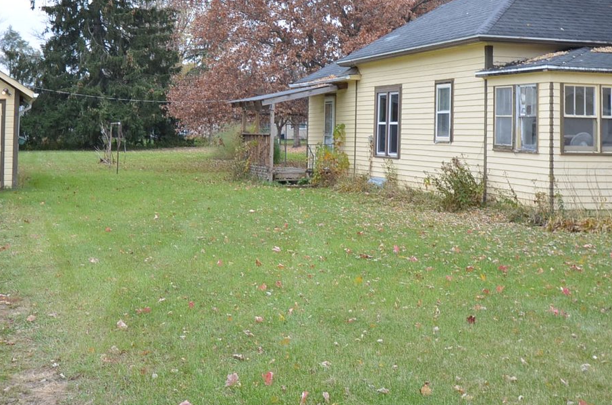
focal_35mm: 54
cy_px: 34
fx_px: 915
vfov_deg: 24.2
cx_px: 344
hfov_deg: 36.9
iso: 320
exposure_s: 1/60
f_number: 4.2
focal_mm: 19
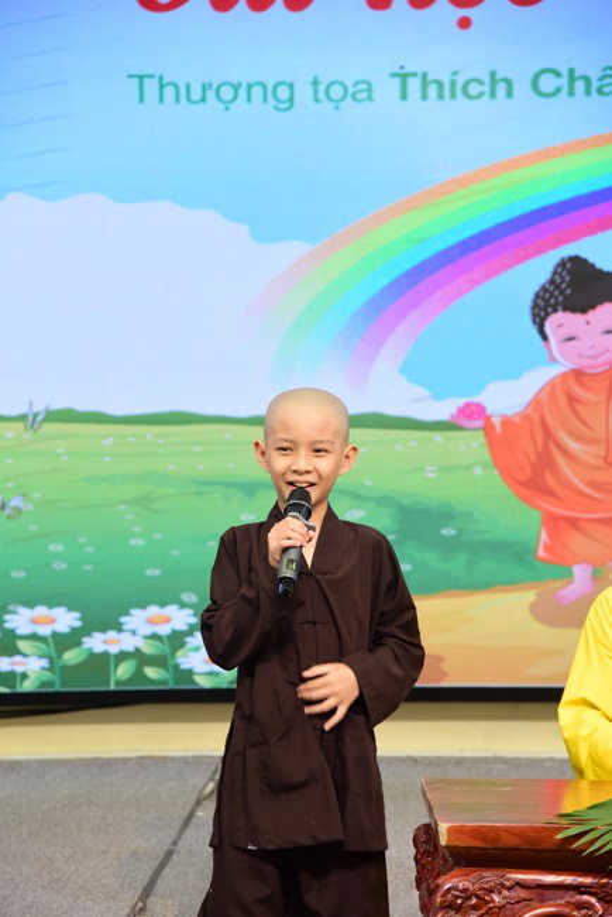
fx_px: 2496
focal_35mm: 98
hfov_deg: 14.0
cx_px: 306
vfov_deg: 20.8
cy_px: 458
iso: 2000
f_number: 5
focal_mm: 98
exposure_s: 1/80
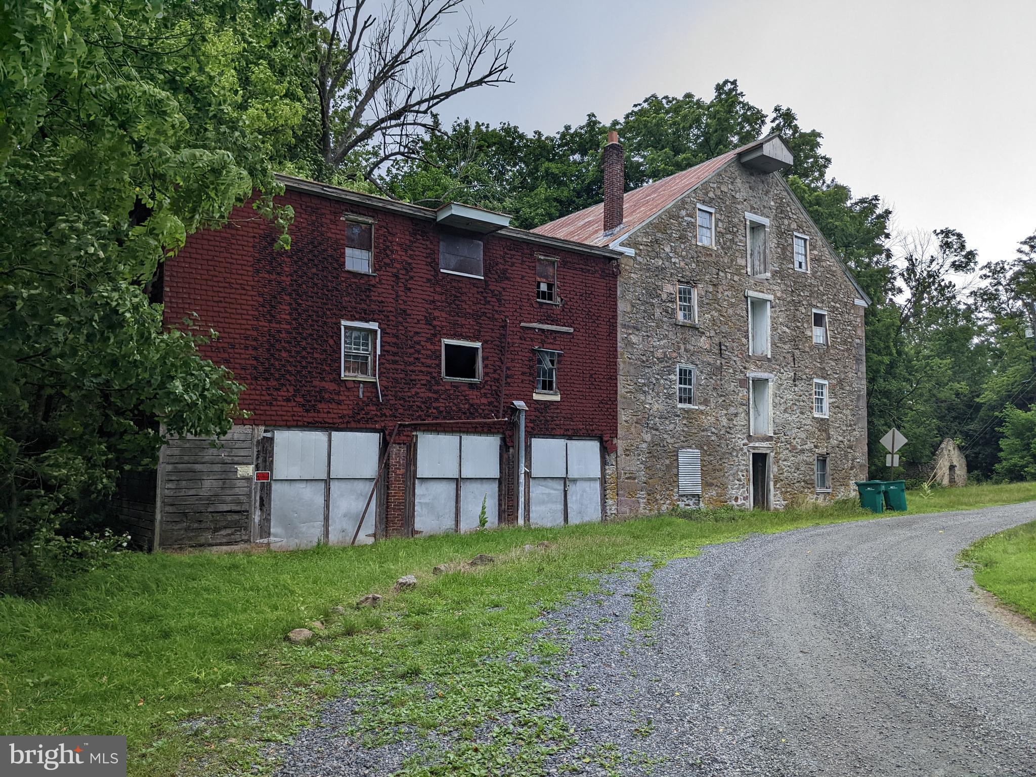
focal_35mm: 27
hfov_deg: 65.3
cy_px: 388
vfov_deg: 51.4
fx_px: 808
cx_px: 518
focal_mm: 4.38
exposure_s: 1/329
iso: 27
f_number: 1.73
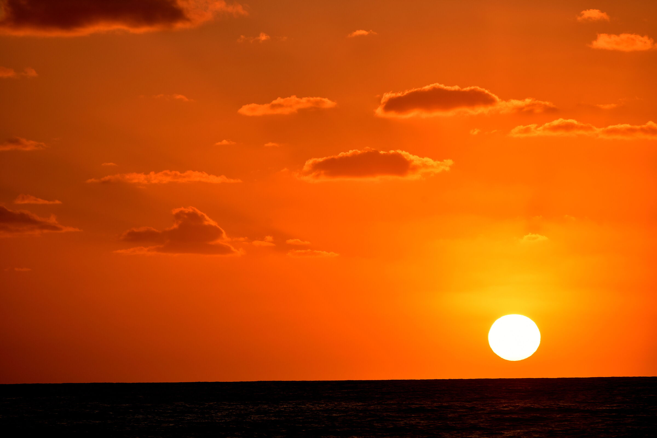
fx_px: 5477
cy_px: 219
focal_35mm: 300
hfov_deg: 6.9
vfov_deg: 4.6
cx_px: 328
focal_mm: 300
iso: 200
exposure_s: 1/1250
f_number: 8
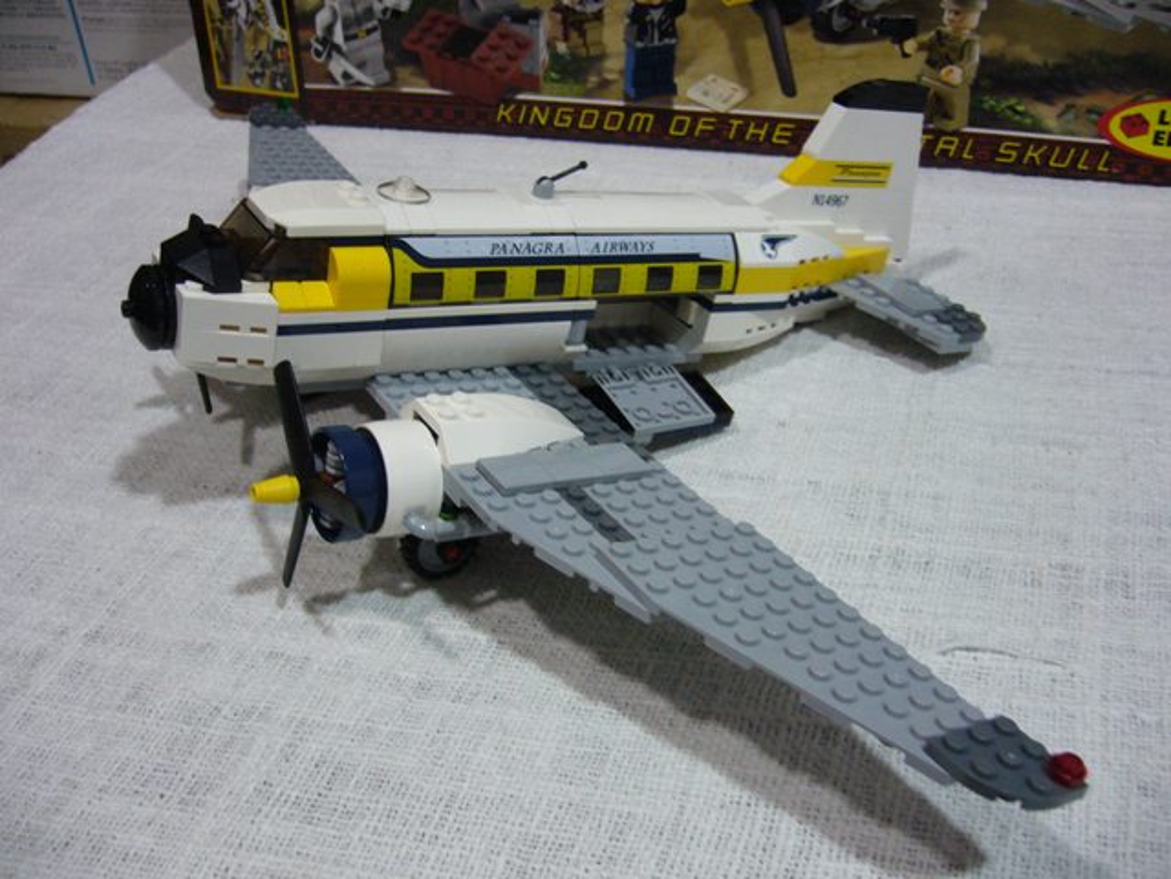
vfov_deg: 40.7
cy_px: 440
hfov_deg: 52.6
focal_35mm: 35
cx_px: 586
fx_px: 1184
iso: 200
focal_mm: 5.8
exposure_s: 1/10
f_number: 2.8
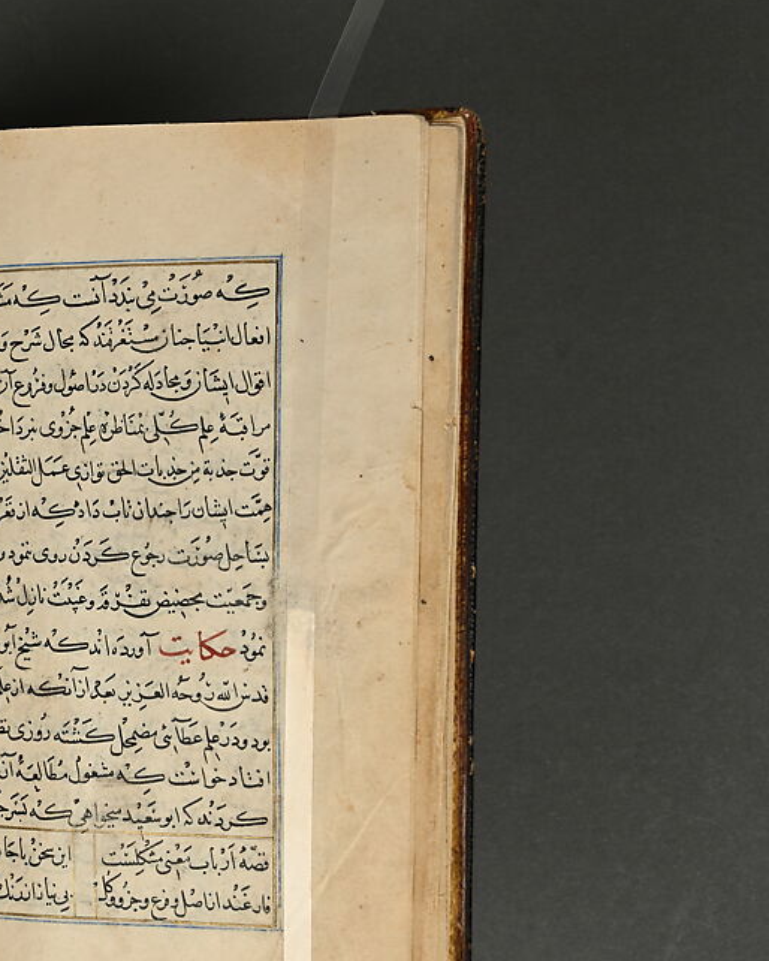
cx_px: -105
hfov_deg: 15.0
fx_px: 2844
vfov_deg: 19.2
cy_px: 566
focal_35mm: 100
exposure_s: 1/30
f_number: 13
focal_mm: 57
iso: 250
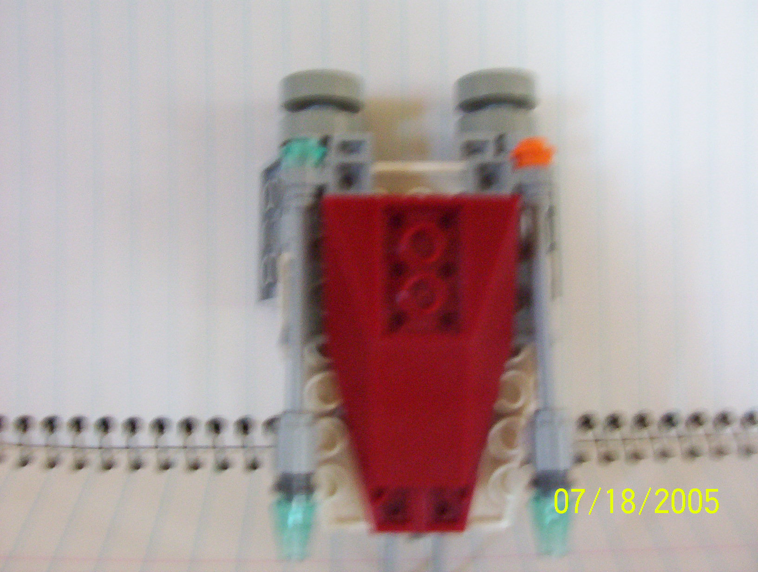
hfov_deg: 43.8
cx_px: 379
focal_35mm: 43
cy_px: 286
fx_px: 944
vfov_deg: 33.7
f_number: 2.73
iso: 200
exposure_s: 1/21.2
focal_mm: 5.77
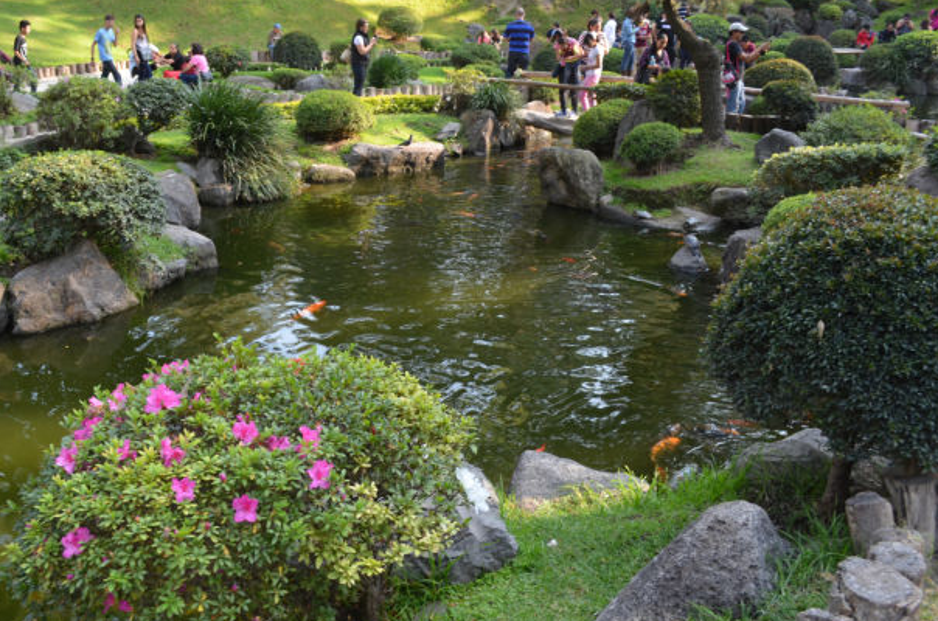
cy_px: 251
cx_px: 374
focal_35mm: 33
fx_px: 858
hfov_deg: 56.9
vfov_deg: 39.6
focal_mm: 18
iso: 400
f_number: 5.6
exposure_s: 1/125
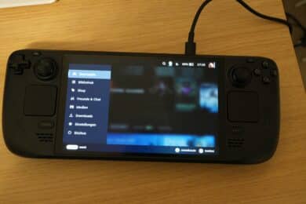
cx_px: 153
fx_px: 306
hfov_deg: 53.1
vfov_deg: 36.9
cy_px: 102
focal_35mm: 36
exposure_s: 1/25
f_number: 10
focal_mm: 36
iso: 6400
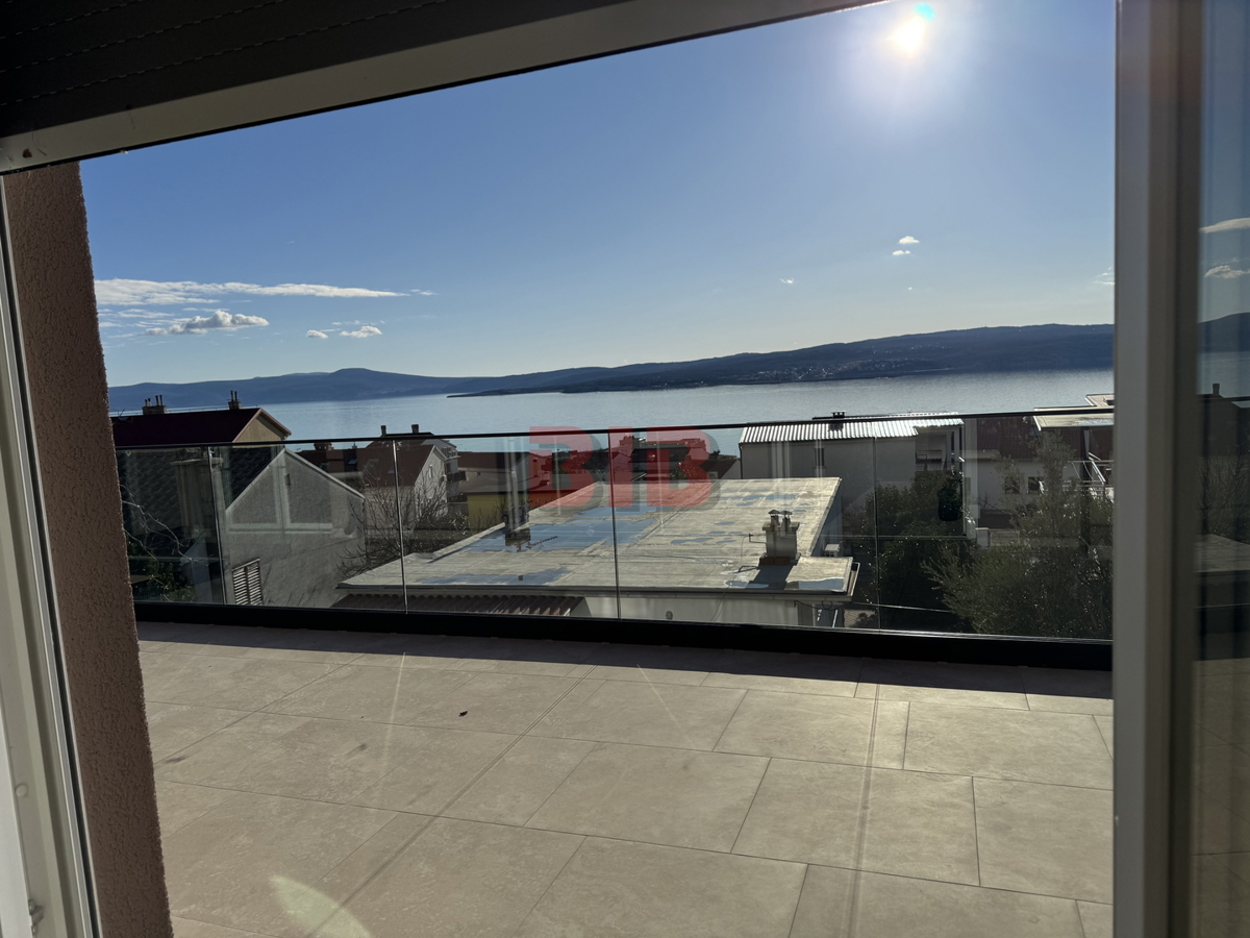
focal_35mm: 24
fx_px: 867
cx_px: 625
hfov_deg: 71.6
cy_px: 469
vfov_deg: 56.8
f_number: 1.78
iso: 64
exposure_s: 1/12346
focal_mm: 6.76
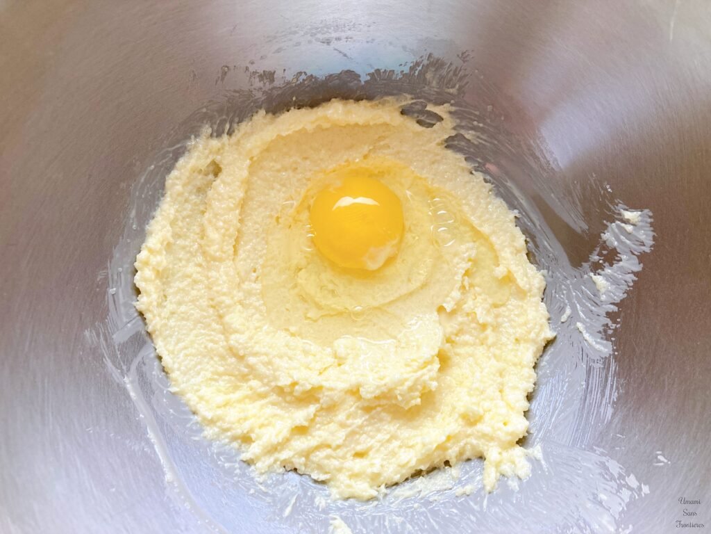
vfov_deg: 49.7
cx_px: 356
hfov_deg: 63.4
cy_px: 267
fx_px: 575
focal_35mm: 28
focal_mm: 3.99
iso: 80
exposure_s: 1/100
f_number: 1.8
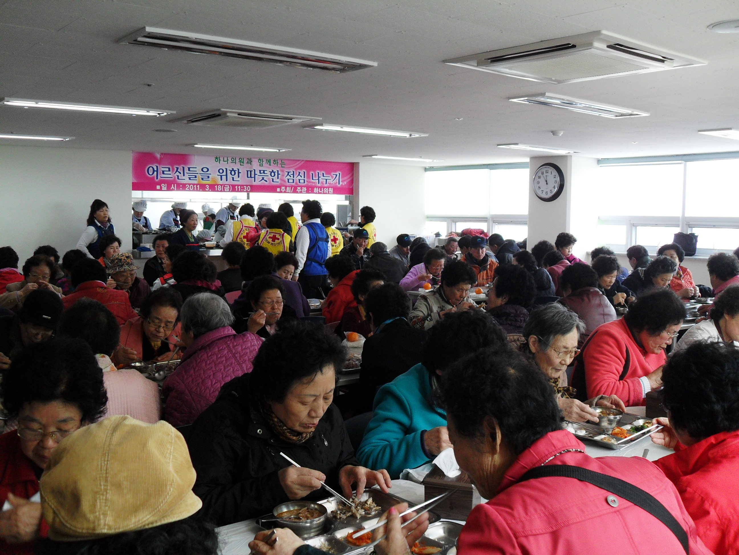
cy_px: 278
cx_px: 370
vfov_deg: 40.7
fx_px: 747
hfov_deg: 52.6
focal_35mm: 35
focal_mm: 6.2
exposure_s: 1/90
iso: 100
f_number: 2.8
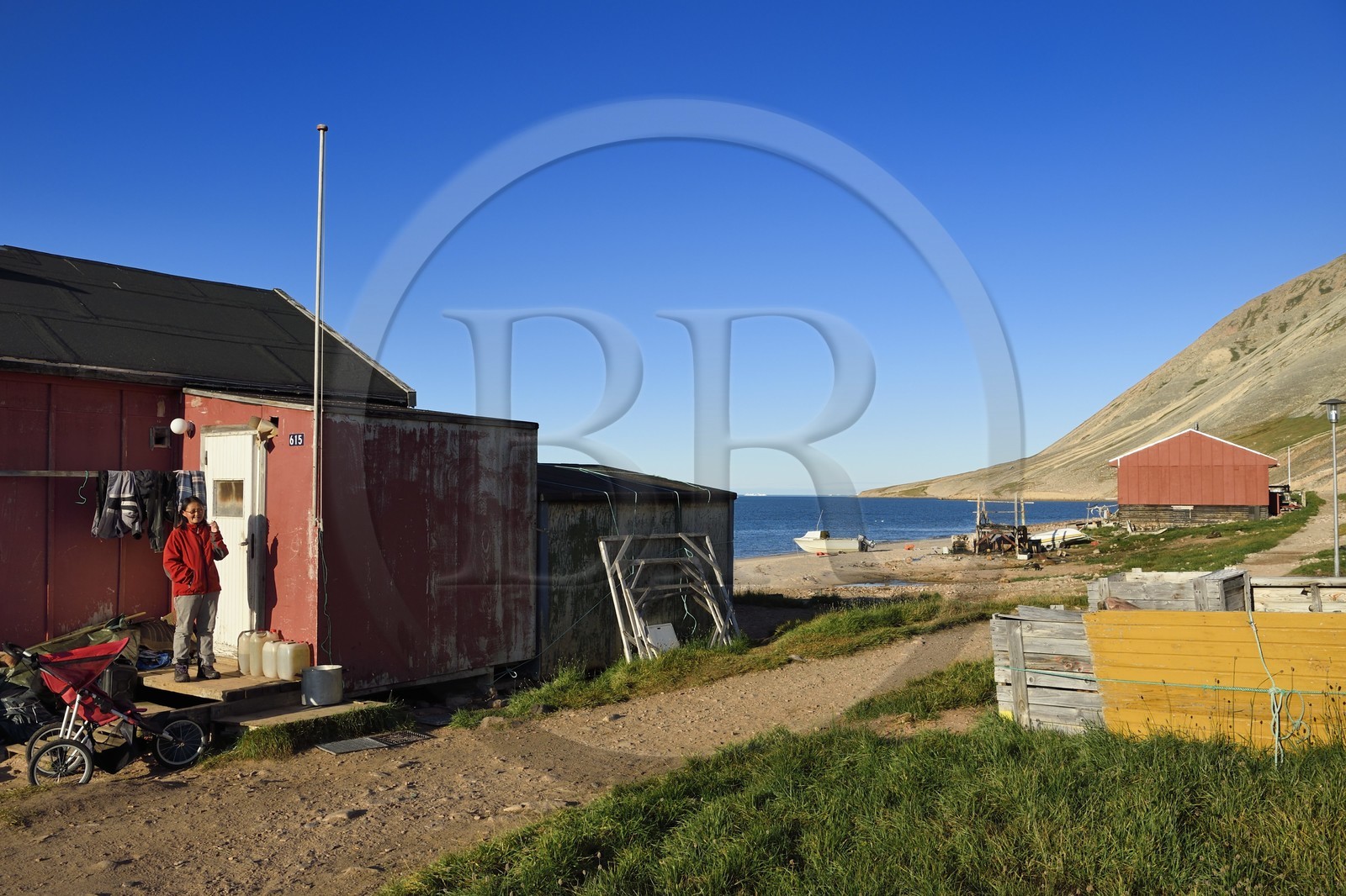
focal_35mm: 29
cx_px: 673
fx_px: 1084
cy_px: 448
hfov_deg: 63.7
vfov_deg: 44.9
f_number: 10
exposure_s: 1/500
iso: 200
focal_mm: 29
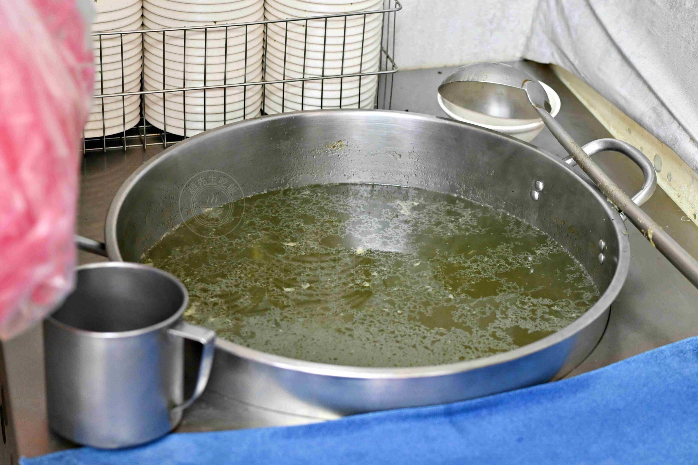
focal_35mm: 75
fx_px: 1454
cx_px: 349
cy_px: 232
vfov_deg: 18.2
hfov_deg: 27.0
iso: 1400
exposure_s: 1/200
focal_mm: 50
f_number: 3.2
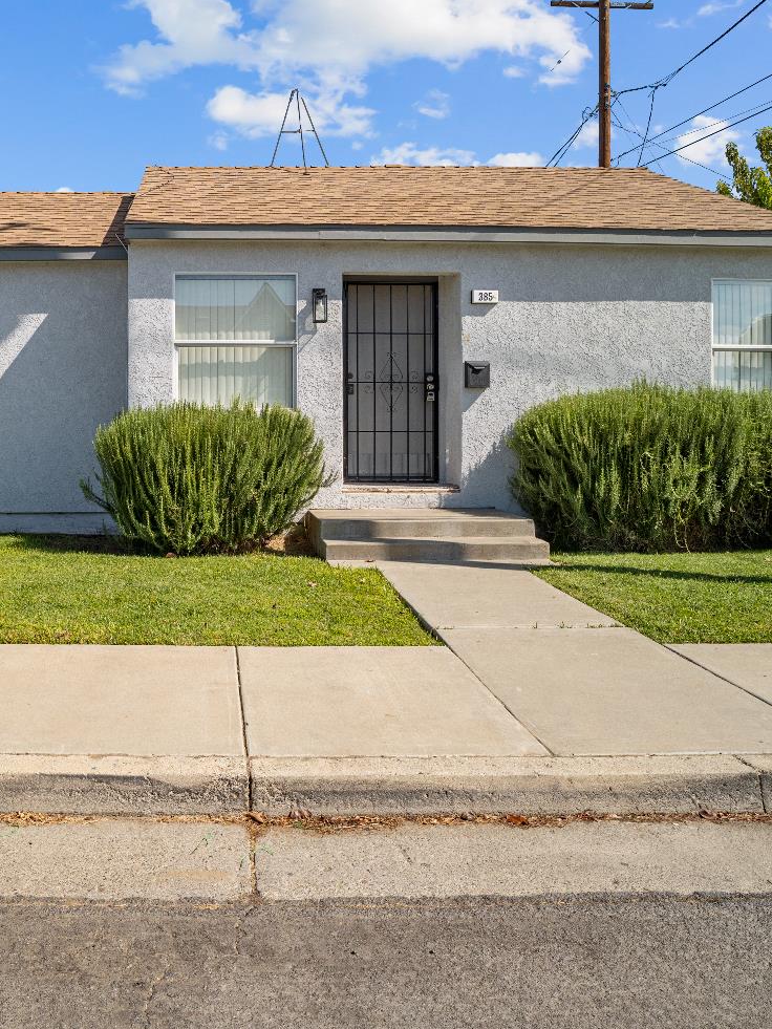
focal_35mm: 26
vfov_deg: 68.1
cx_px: 166
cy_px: 507
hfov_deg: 50.8
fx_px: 761
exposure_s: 1/320
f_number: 8
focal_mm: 11.6
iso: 250
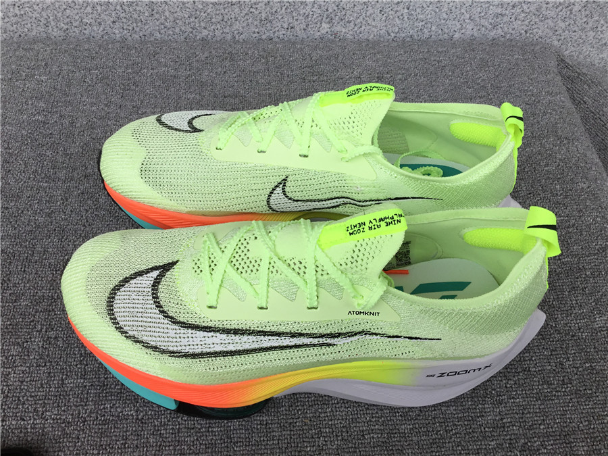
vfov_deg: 45.4
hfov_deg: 58.4
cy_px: 228
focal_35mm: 31
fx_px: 544
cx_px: 304
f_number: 2.4
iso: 25
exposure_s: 1/367
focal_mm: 3.3
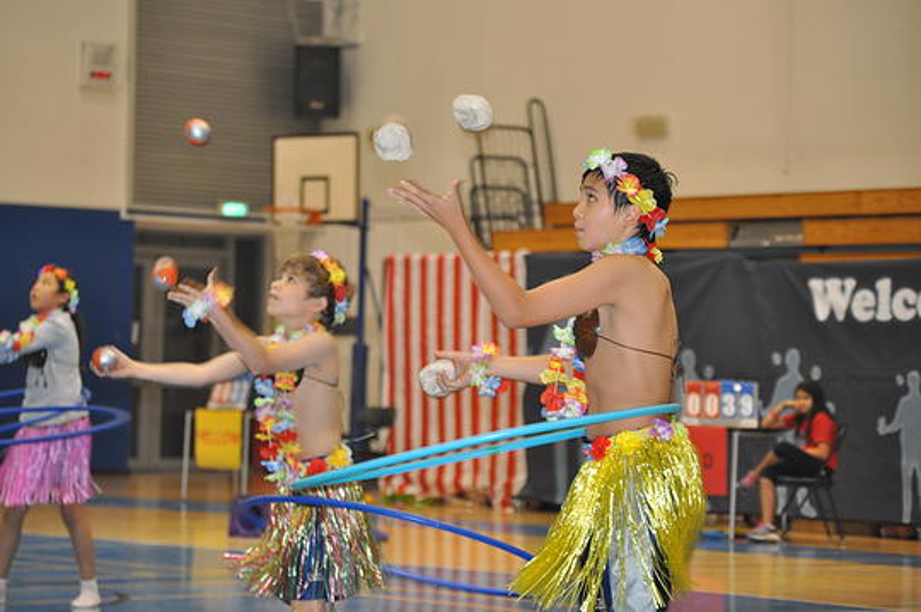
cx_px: 460
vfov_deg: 10.7
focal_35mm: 128
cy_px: 306
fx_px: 3259
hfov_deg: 16.1
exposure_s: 1/60
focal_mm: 85
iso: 800
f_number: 4.2
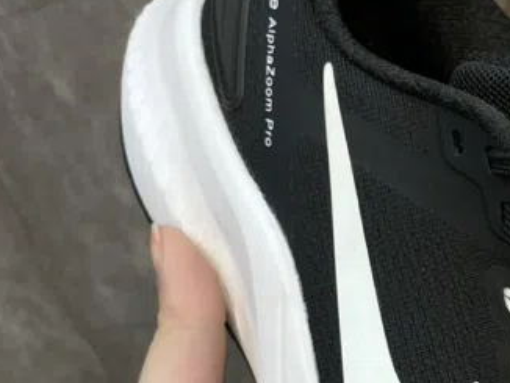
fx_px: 752
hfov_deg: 36.1
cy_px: 333
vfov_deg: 27.7
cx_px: 416
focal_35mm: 51
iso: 80
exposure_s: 1/100
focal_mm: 4.2
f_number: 1.6
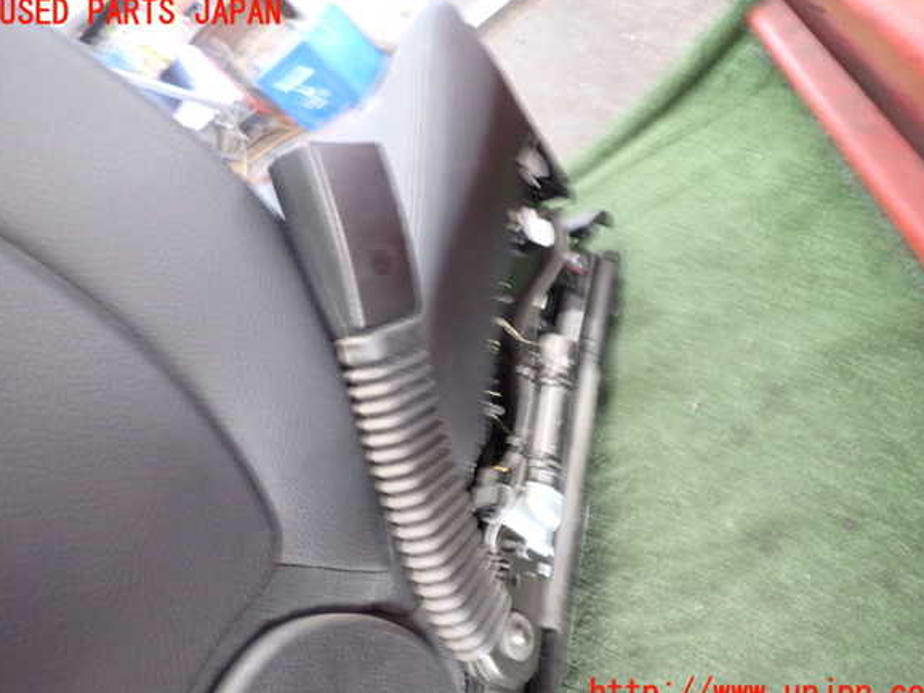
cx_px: 471
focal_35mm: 26
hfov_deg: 67.3
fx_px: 694
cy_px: 354
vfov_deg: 53.1
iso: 800
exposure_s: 1/15
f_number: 2
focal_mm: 4.5
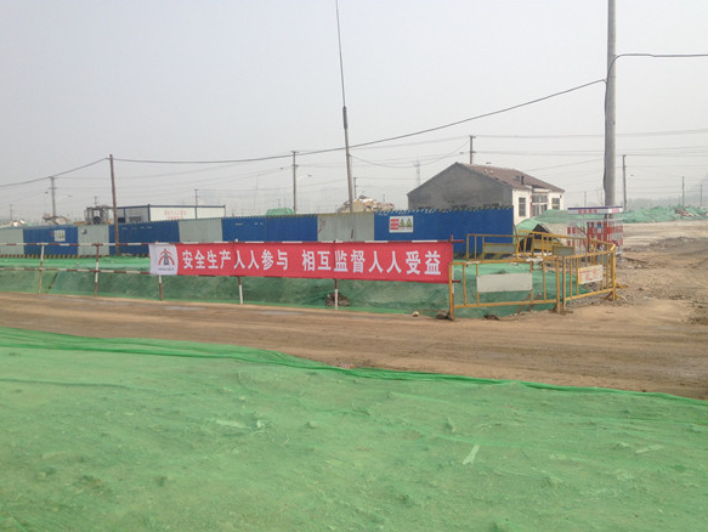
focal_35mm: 36
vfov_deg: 39.7
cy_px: 270
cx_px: 350
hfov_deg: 51.3
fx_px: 737
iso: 50
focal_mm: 4.28
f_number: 2.4
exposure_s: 1/2304
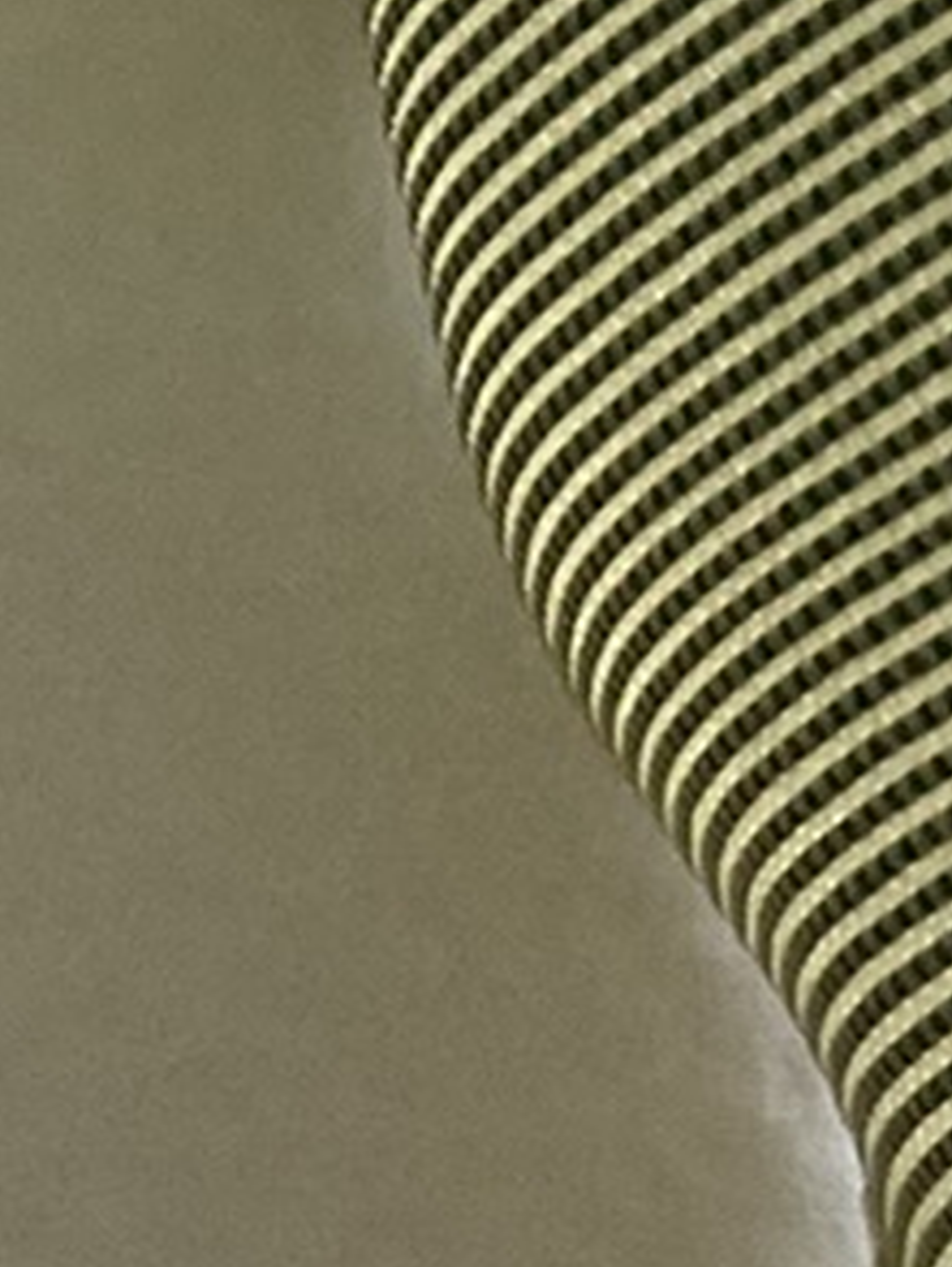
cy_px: 2831
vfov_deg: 9.3
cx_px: -556
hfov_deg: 7.5
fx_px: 7140
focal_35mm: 195
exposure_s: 1/60
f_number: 1.8
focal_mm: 3.99
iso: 200
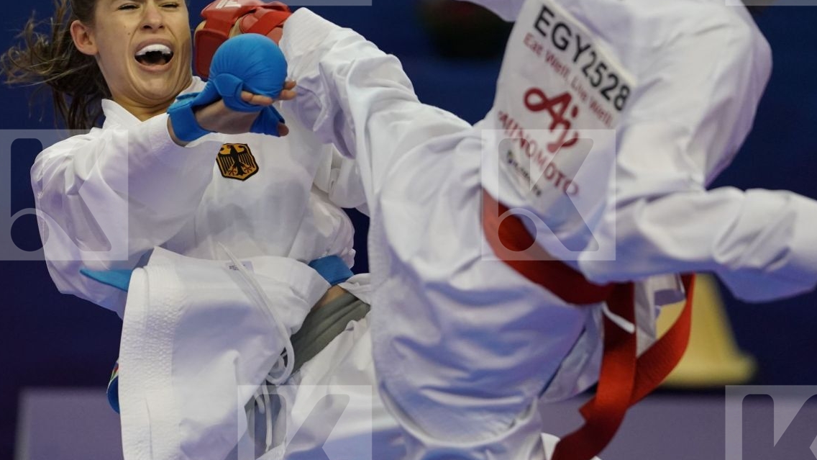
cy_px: 195
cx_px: 305
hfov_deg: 6.5
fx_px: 7192
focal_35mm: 332
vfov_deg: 3.7
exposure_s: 1/1000
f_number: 2.8
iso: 2500
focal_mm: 200
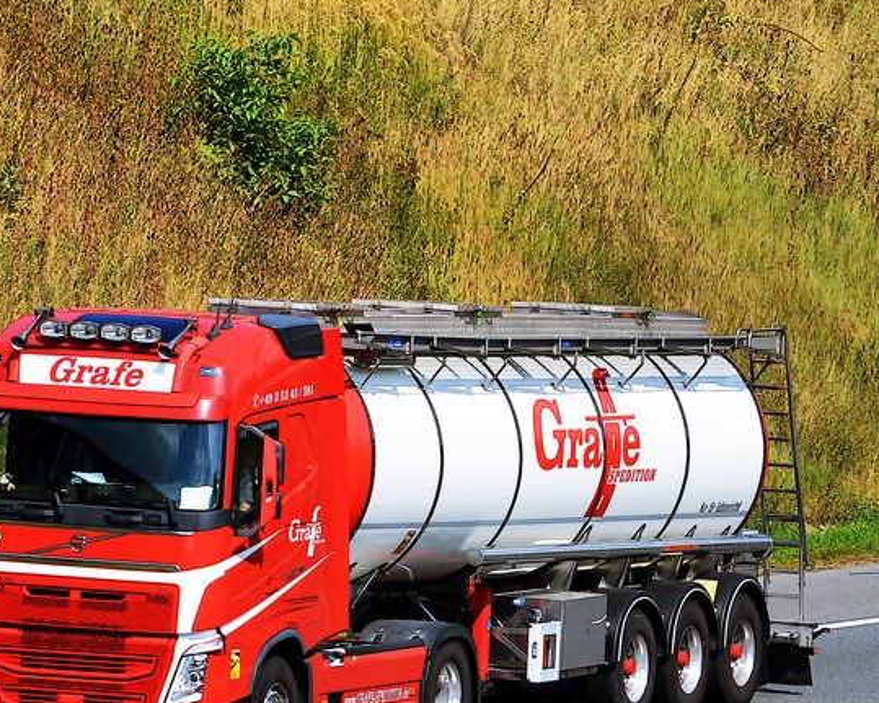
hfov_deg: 5.0
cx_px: 292
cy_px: 421
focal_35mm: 386
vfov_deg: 4.0
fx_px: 10032
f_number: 7.1
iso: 250
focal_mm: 185
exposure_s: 1/800
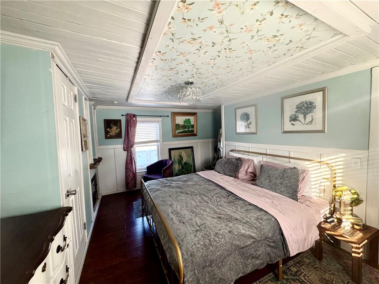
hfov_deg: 102.1
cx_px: 190
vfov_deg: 85.7
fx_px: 153
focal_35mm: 14
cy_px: 142
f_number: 2.2
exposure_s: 1/120
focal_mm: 2.22
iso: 250
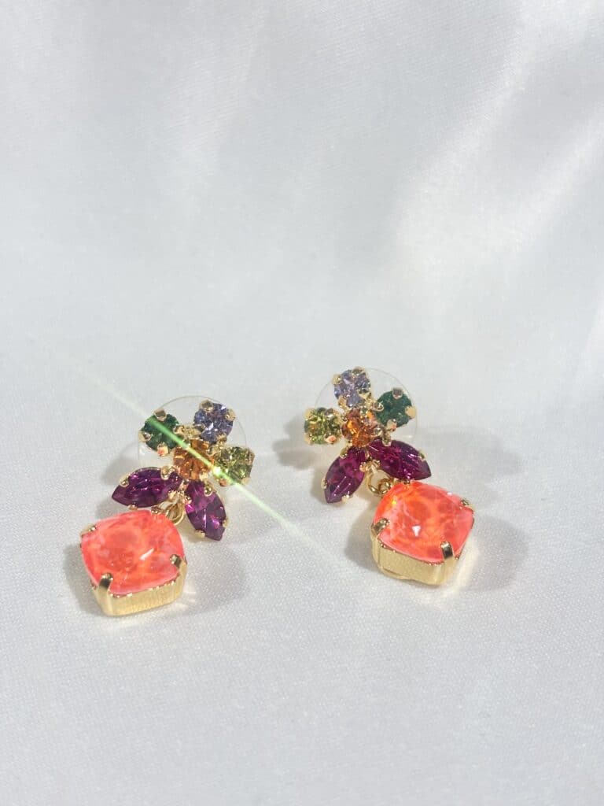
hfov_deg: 28.0
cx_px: 302
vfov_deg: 36.8
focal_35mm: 52
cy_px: 403
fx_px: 1210
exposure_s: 1/286
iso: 32
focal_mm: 5.96
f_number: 1.6
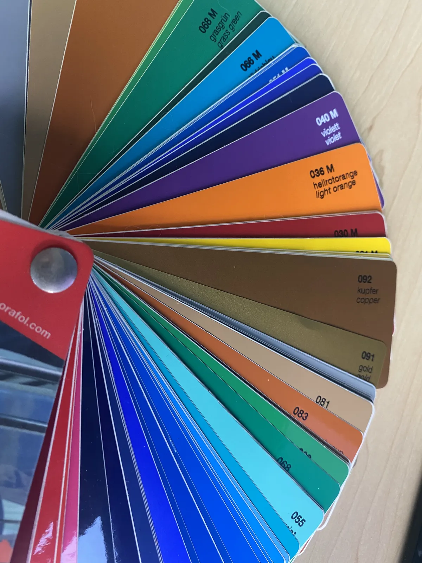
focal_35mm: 26
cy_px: 282
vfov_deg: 67.3
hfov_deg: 53.1
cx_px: 211
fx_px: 423
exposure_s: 1/50
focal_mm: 4.25
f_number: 1.8
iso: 200
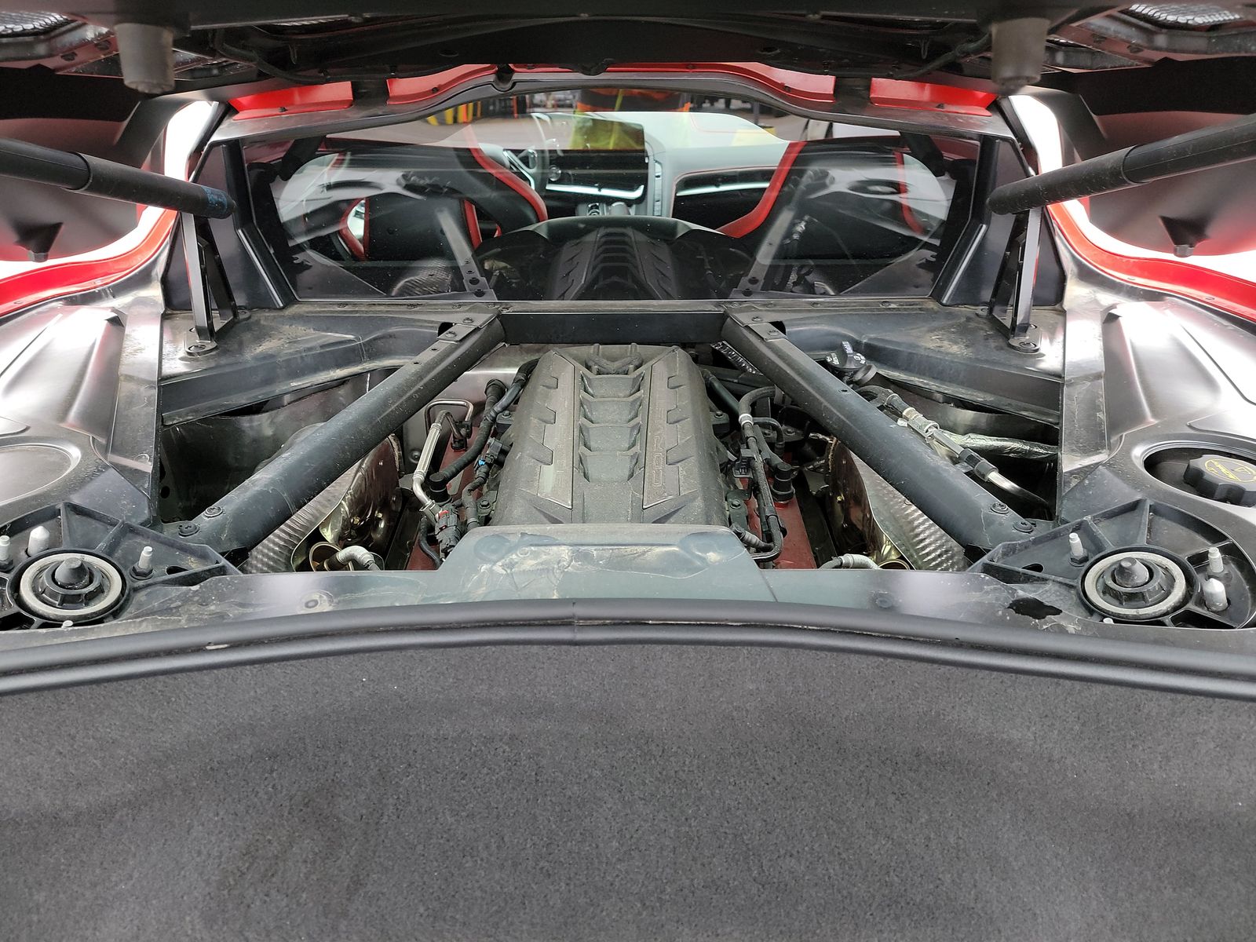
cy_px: 471
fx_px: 871
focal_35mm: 24
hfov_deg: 71.6
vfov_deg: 56.8
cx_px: 628
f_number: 1.8
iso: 321
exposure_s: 1/59
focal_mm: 6.7
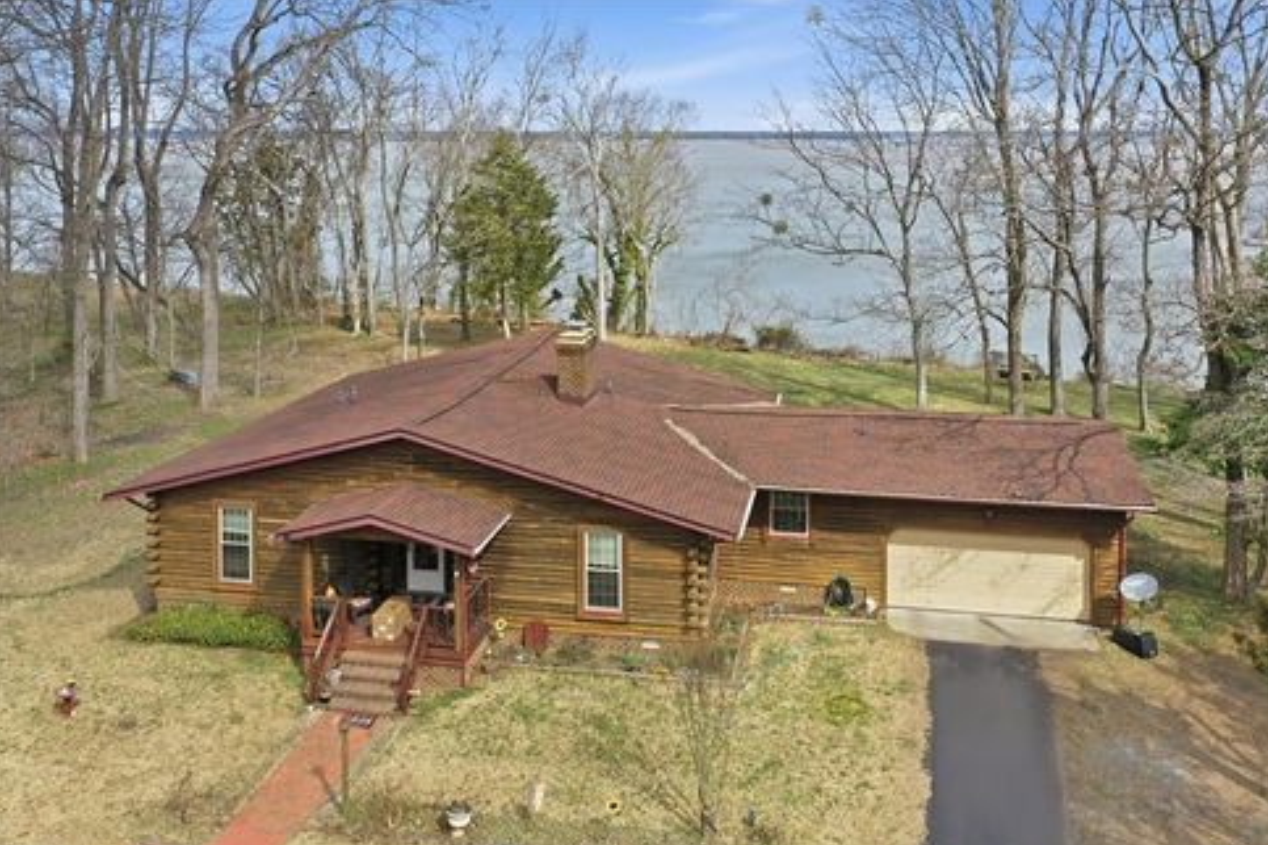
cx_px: 648
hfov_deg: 63.7
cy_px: 432
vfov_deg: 45.0
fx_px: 1021
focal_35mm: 29
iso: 100
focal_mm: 10.3
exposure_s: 1/320
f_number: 5.6
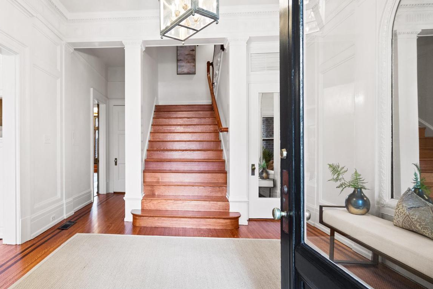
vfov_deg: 61.9
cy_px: 149
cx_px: 164
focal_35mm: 20
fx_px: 241
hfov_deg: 82.5
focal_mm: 16
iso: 1600
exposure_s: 1/10
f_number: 4
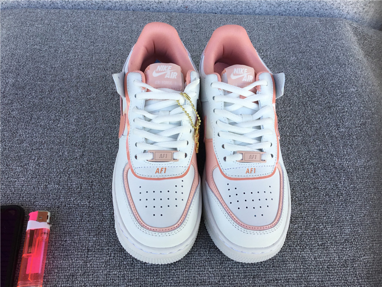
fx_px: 342
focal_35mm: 31
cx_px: 191
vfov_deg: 45.4
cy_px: 144
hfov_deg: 58.4
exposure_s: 1/209
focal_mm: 3.3
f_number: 2.4
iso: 25
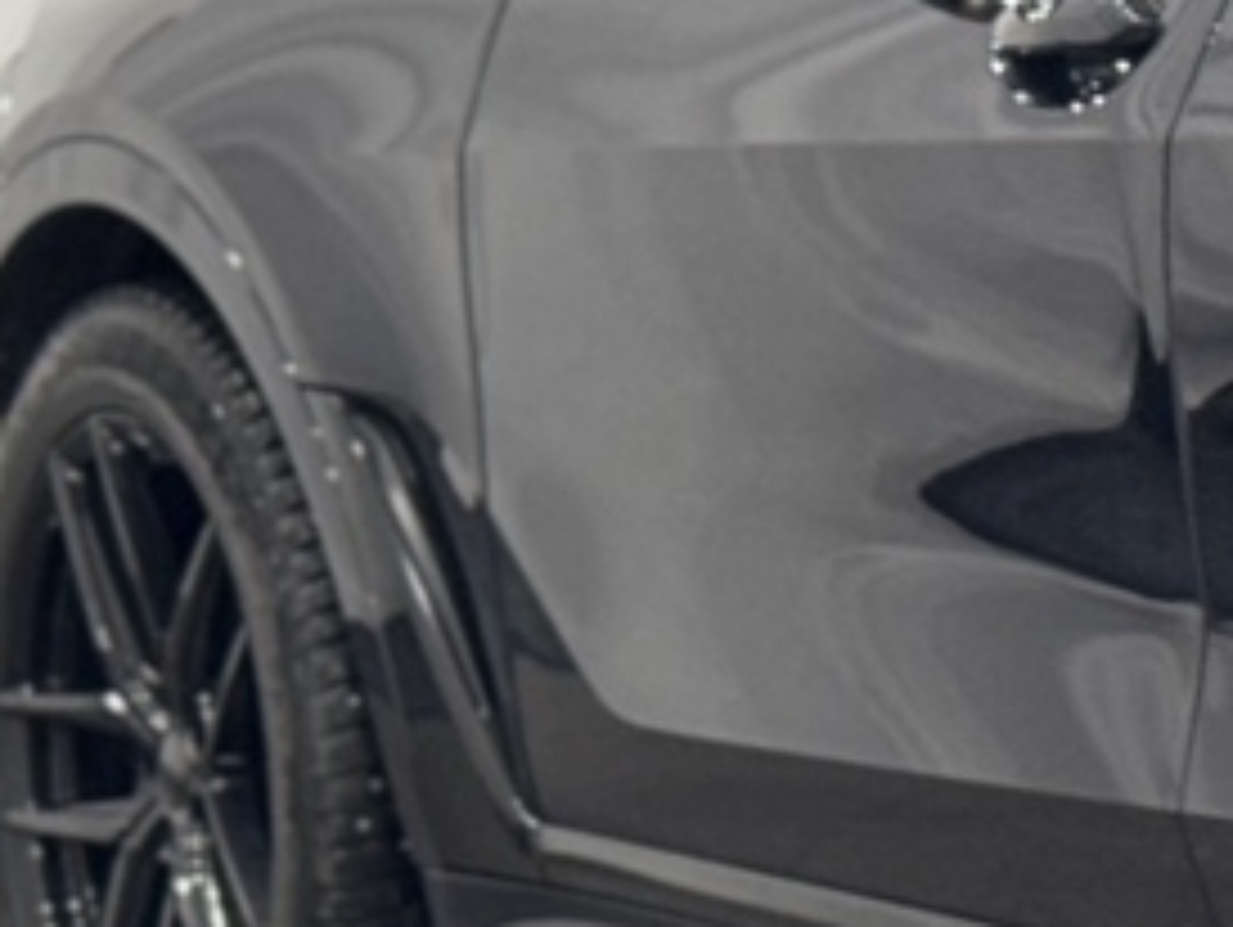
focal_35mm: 252
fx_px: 8984
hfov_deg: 7.3
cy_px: 328
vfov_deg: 5.9
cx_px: 3015
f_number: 1.78
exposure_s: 1/50
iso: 80
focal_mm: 6.76
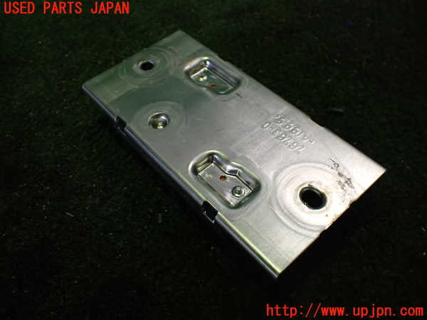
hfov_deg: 60.0
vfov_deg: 46.8
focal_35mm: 30
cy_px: 160
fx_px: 370
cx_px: 214
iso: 400
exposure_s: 1/125
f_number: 2.3
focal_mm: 5.4
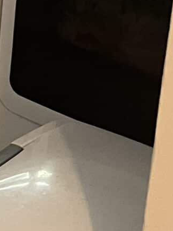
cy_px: -156
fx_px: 1020
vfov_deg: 12.1
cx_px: -241
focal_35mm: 153
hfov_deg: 8.8
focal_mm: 5.1
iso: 320
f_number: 1.6
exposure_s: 1/60
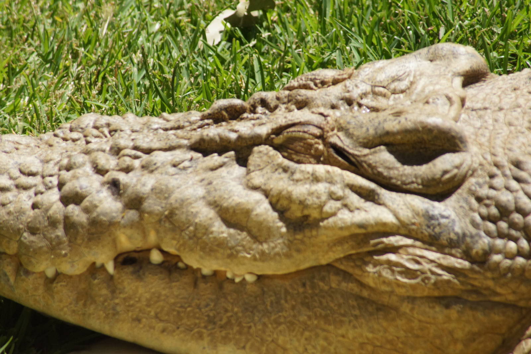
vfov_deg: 3.1
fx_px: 6634
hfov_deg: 4.6
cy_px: 177
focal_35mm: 450
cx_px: 266
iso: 800
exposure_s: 1/1250
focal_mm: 300
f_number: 9
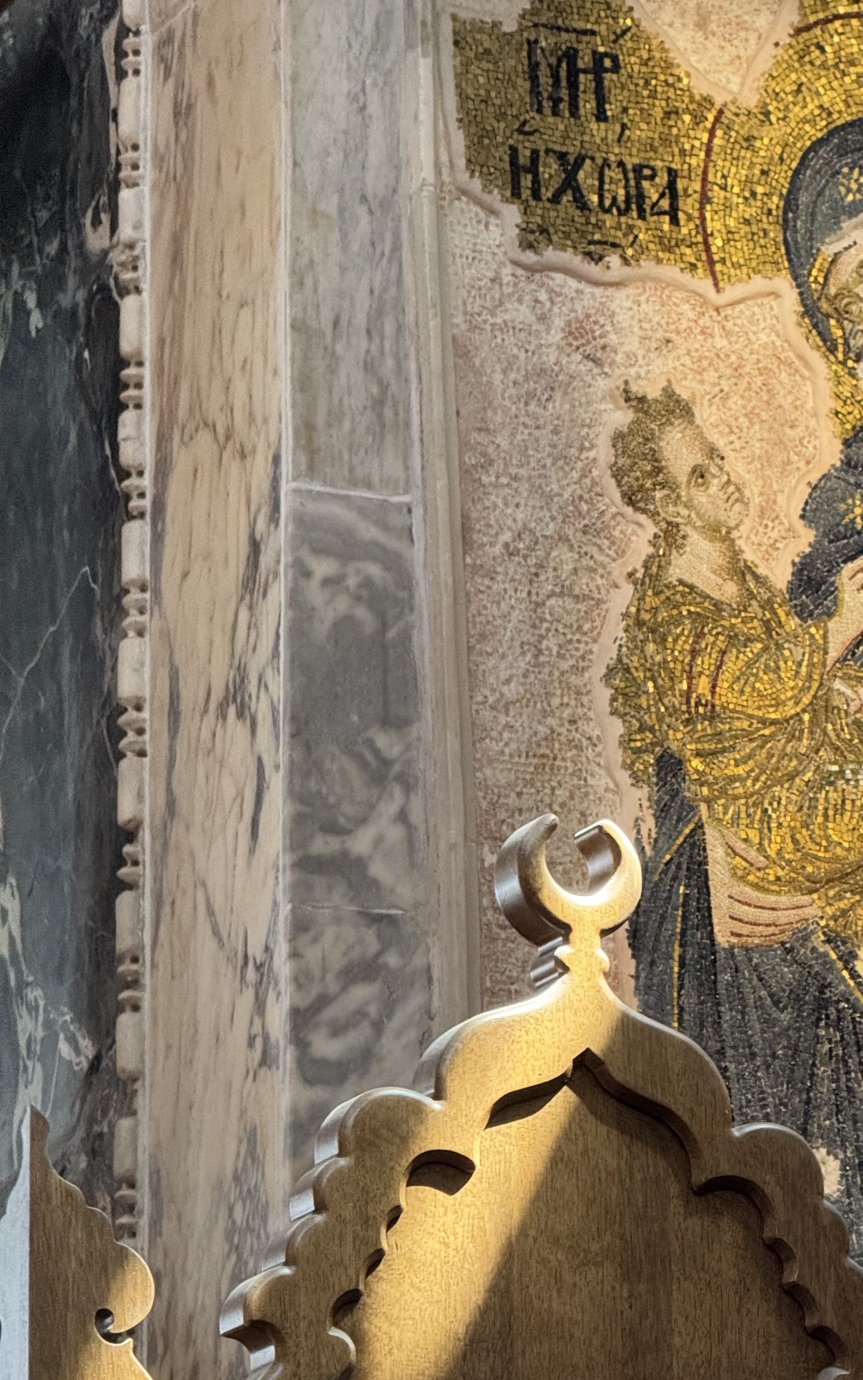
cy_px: 904
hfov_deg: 7.7
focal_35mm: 171
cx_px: 695
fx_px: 6433
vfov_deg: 12.2
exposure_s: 1/60
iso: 250
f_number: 2.8
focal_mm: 15.66
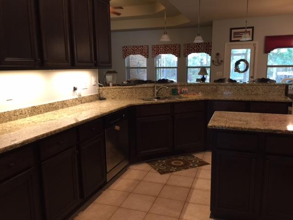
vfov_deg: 48.2
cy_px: 110
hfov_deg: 61.7
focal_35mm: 29
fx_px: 245
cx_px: 146
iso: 50
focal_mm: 4.15
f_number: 2.2
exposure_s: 1/15
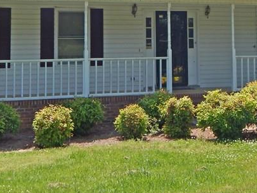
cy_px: -24
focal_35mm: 86
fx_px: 639
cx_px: 134
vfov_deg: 16.6
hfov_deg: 22.8
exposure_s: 1/800
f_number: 3.3
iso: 125
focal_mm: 6.1
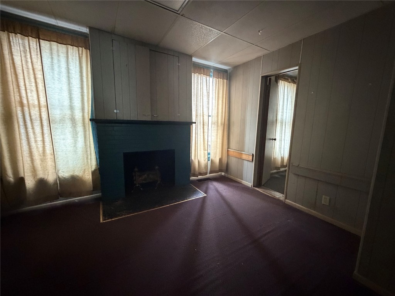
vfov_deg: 85.7
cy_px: 148
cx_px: 198
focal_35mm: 14
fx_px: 160
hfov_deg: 102.1
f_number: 2.2
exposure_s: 1/58
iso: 1250
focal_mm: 2.22
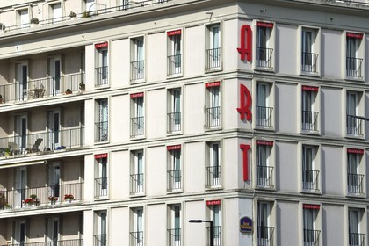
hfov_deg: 10.3
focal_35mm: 200
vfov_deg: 6.9
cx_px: 184
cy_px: 123
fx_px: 2050
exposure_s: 1/320
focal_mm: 200
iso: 200
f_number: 14
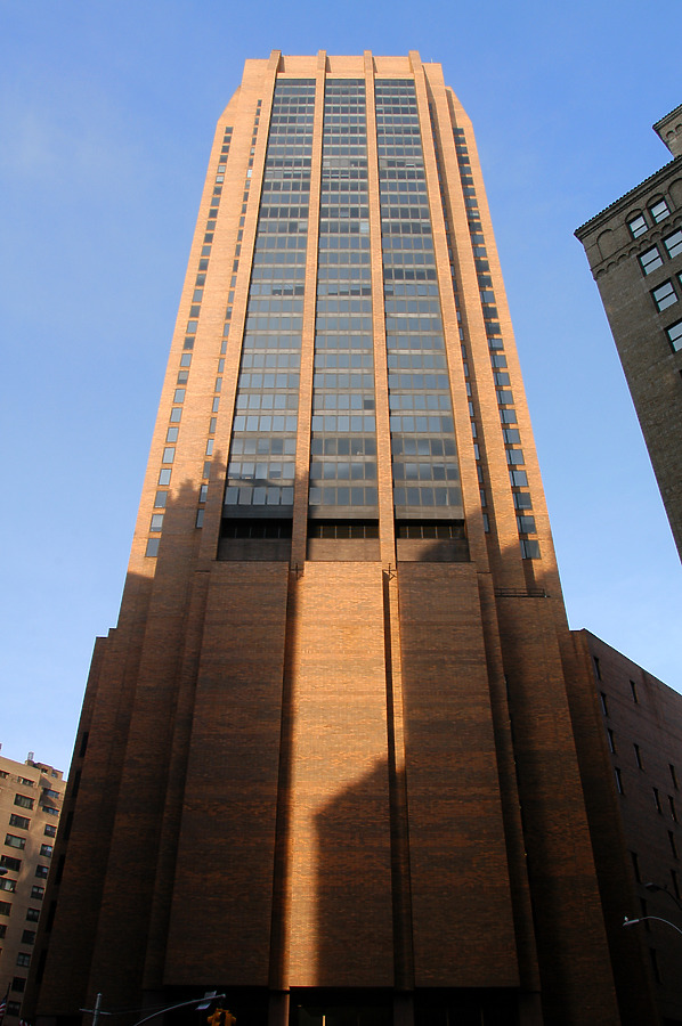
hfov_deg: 43.5
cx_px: 341
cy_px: 513
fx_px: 854
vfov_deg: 62.0
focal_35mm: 30
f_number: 8
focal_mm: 20
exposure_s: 1/250
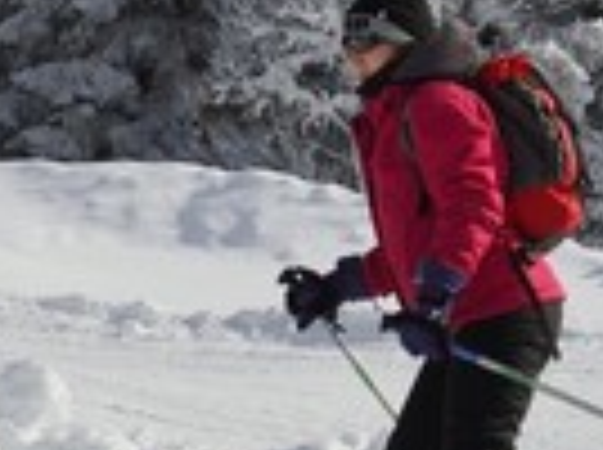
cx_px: 94
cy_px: 284
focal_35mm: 211
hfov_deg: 9.4
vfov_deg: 7.0
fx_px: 3669
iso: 200
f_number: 14
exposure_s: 1/500
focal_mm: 70
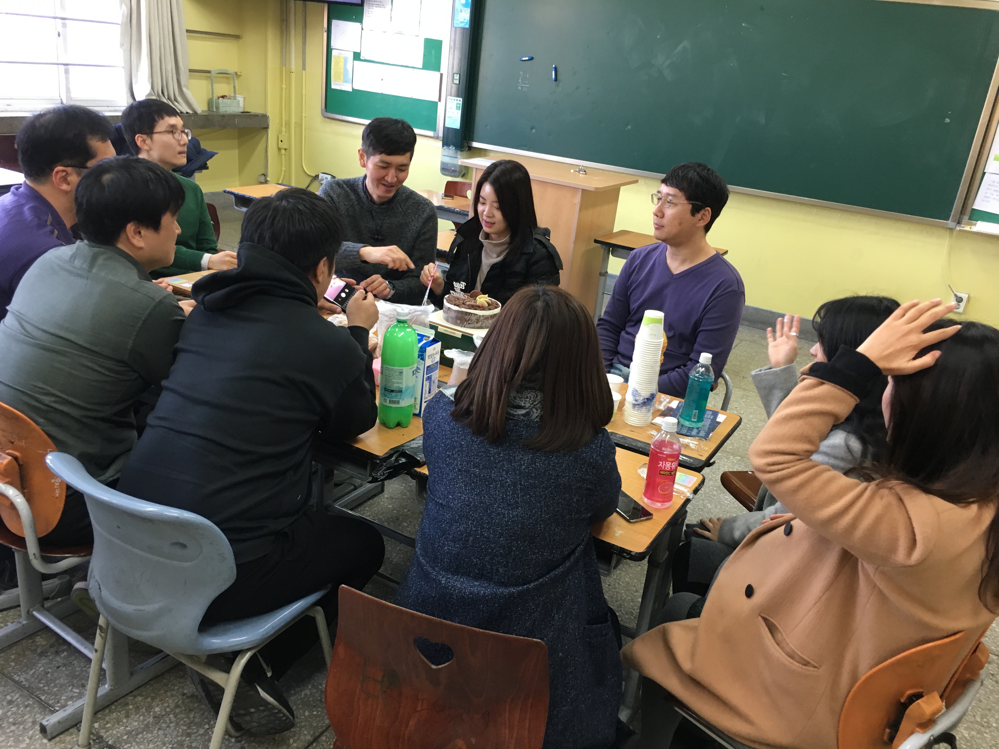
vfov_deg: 48.2
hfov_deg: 61.7
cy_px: 374
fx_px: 837
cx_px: 500
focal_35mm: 29
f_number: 2.2
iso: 100
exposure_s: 1/30
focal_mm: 4.15
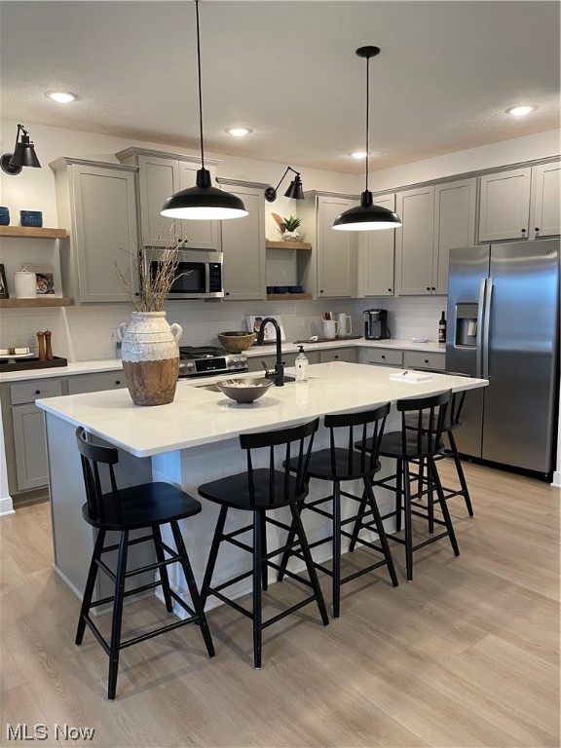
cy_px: 374
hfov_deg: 53.1
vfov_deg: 67.3
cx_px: 280
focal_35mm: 26
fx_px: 562
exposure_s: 1/60
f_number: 1.6
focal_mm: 4.2
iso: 100
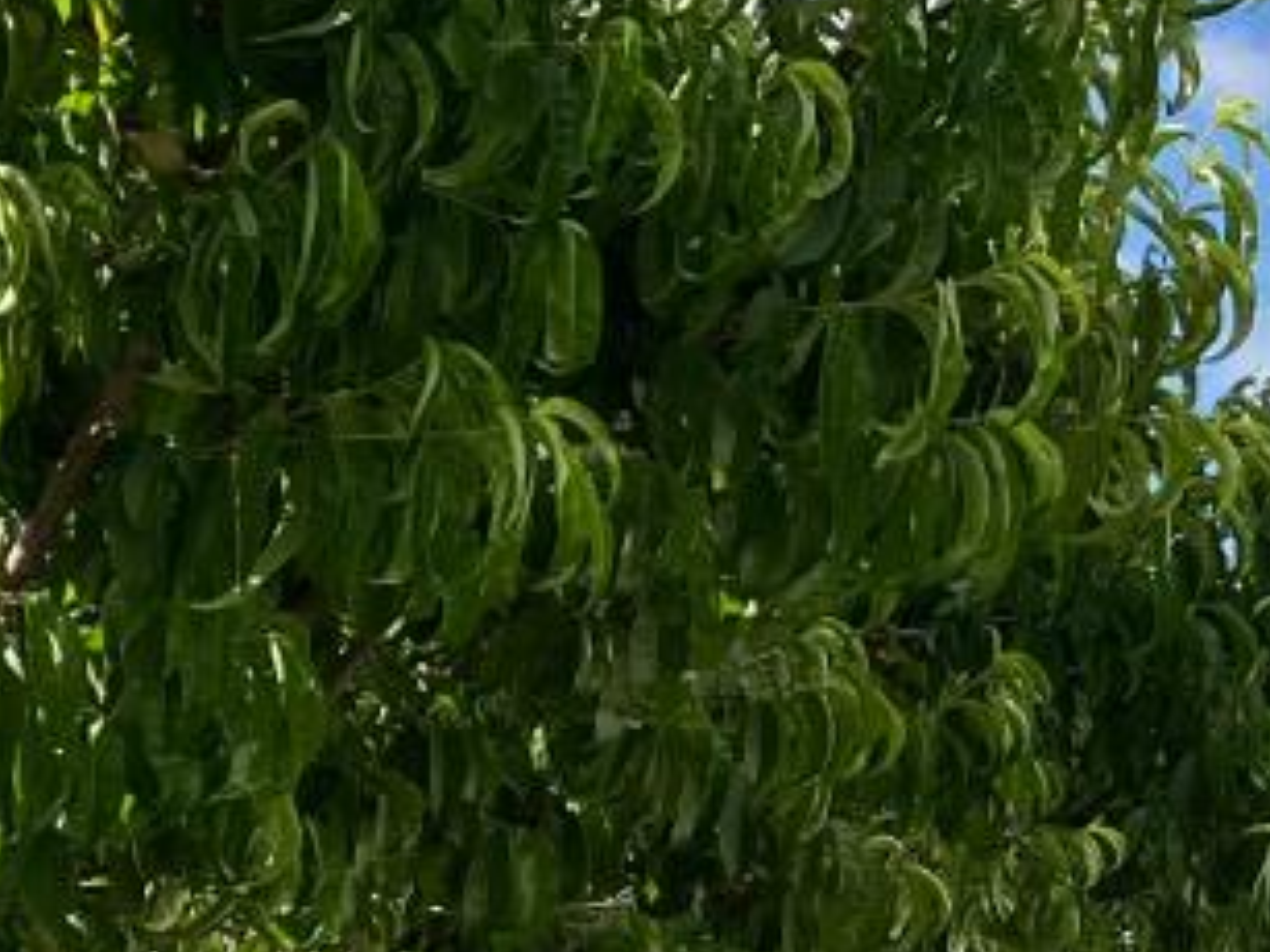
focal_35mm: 137
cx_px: 1407
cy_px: 1070
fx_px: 5024
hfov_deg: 14.1
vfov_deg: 10.7
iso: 32
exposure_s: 1/1736
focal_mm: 3.99
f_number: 1.8
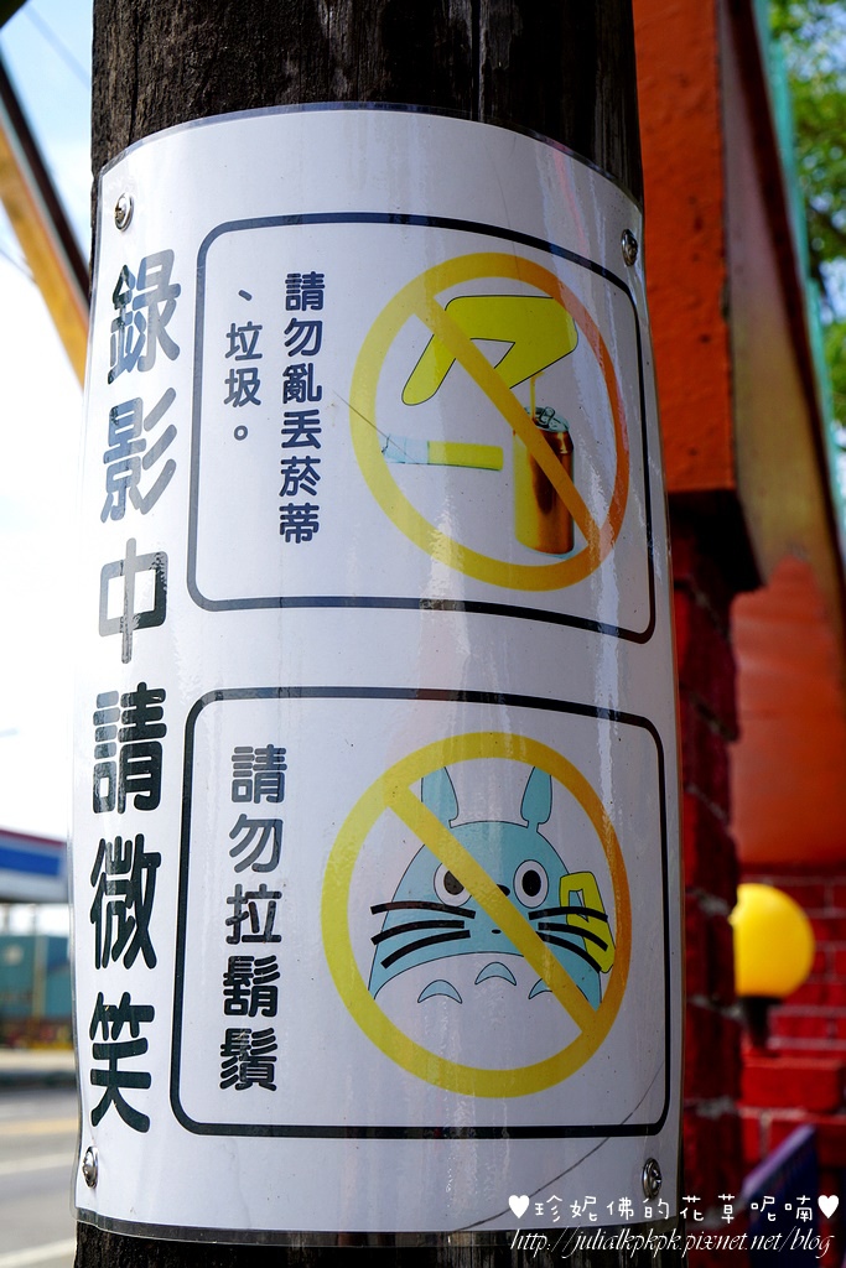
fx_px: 1850
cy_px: 634
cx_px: 423
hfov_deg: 25.8
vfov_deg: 37.8
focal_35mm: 52
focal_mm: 35
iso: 100
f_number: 9
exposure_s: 1/100
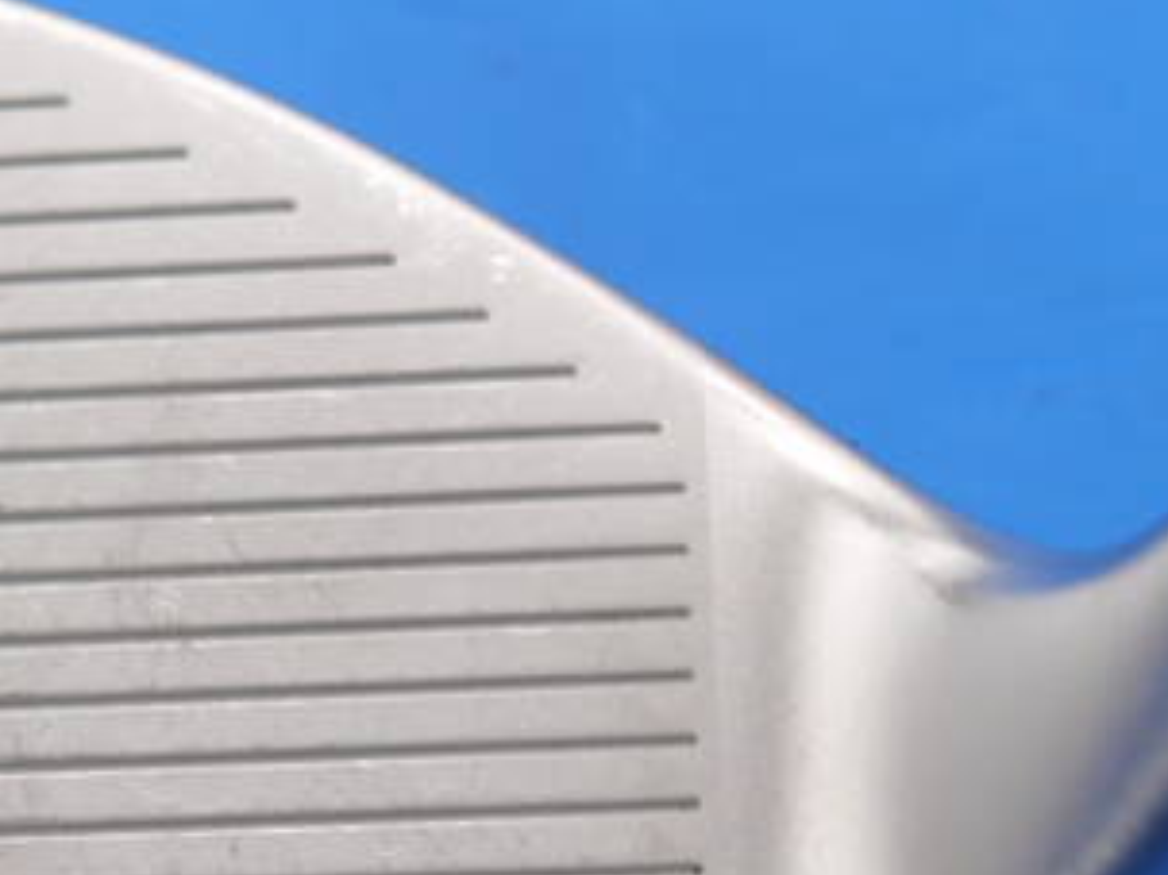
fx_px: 5565
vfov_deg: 9.0
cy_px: 513
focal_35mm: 165
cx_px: 150
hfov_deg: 11.9
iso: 400
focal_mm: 39
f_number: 5.5
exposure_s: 1/80
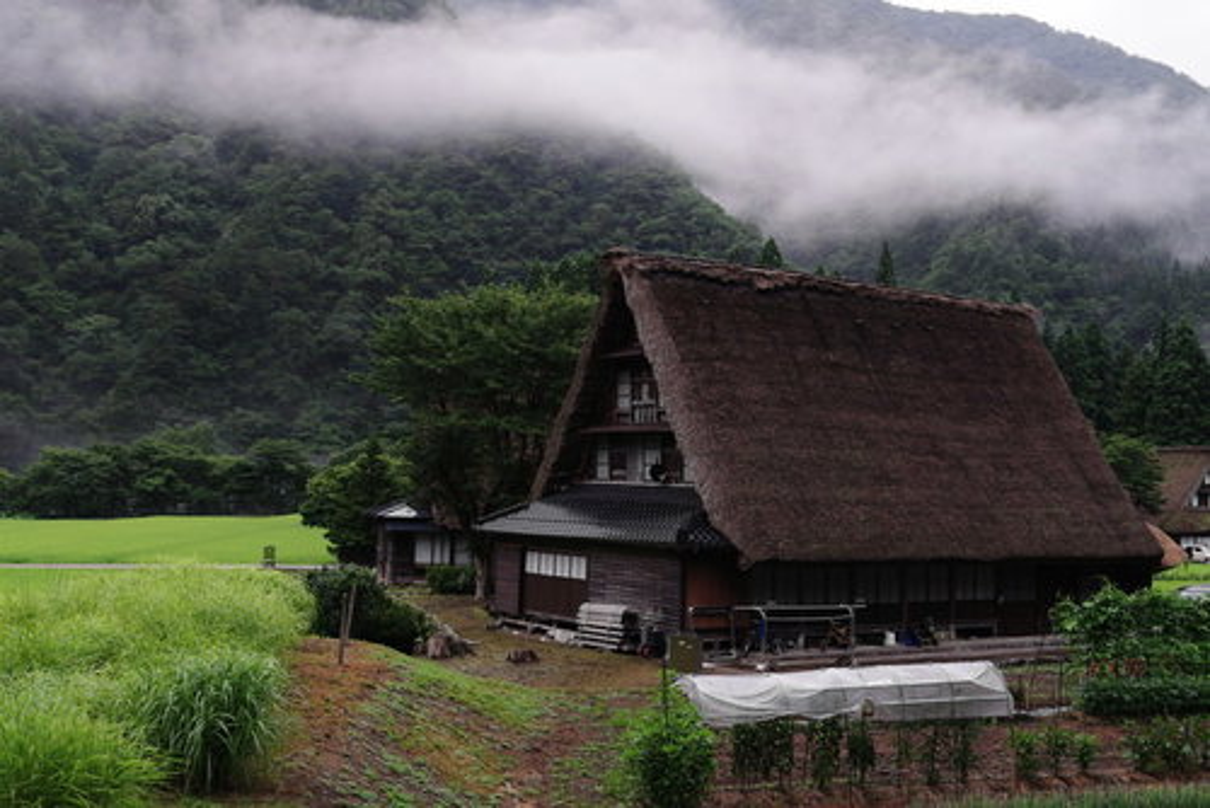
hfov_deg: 47.4
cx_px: 605
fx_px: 1379
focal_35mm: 41
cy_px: 404
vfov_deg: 32.7
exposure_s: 1/200
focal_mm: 26.88
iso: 800
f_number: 3.5
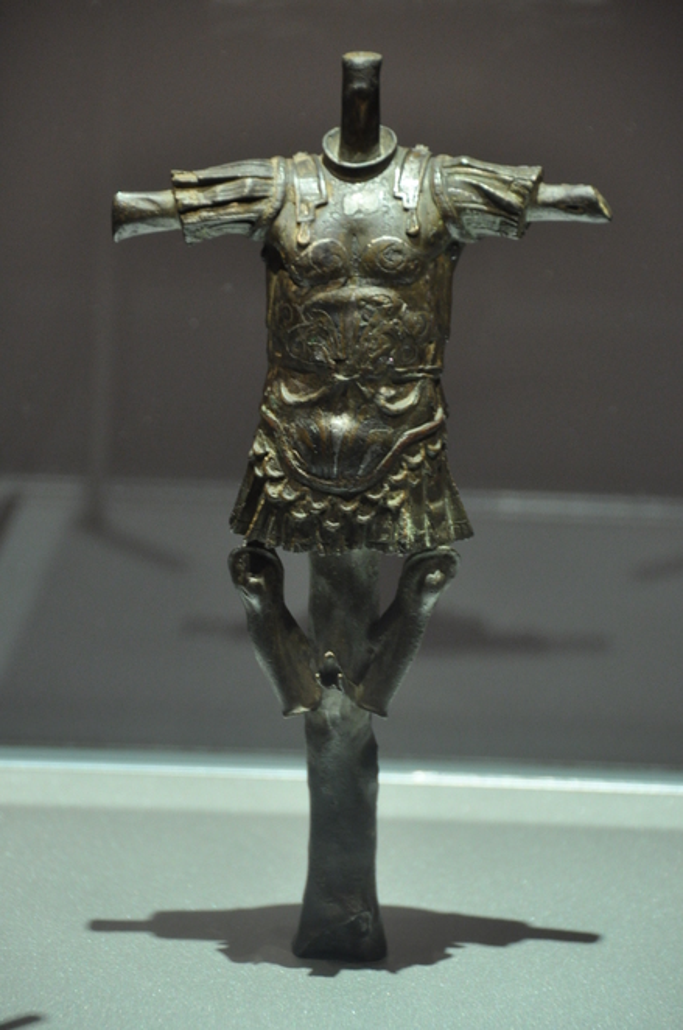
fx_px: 6426
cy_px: 515
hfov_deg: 6.1
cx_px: 342
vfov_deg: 9.2
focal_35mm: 225
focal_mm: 150
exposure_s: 1/30
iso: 1250
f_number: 5.6
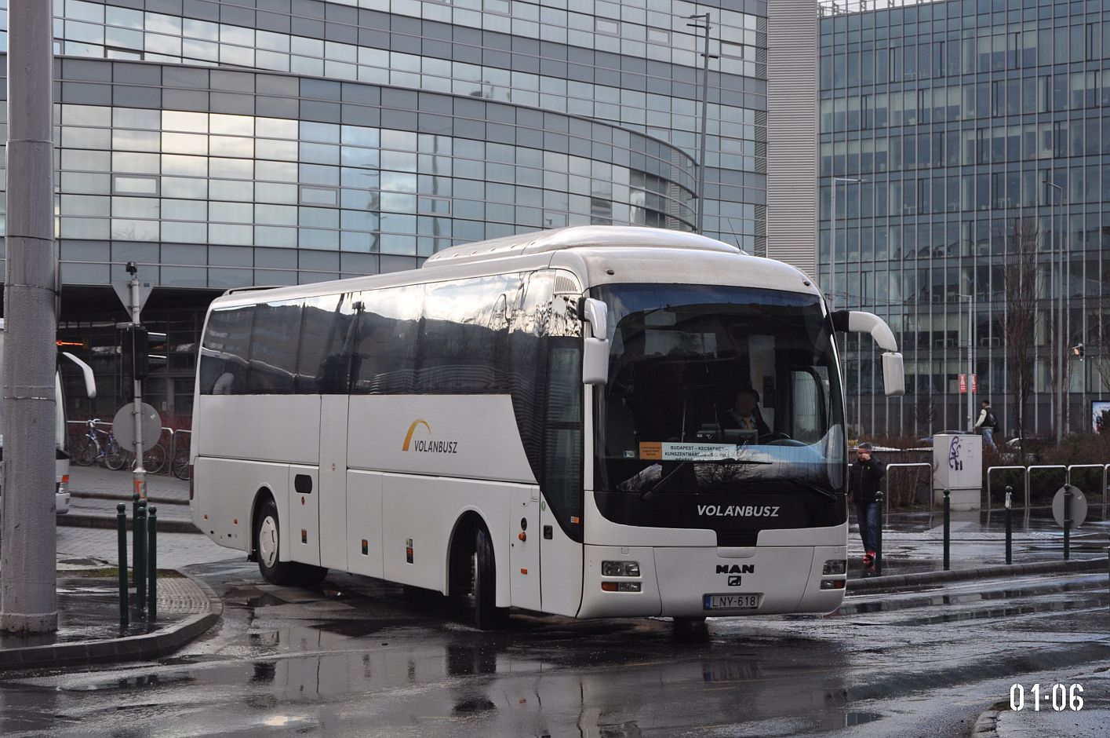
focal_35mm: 68
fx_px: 2079
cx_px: 555
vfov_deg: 20.1
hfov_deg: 29.9
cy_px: 369
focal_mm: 45
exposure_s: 1/1000
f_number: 4.8
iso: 560
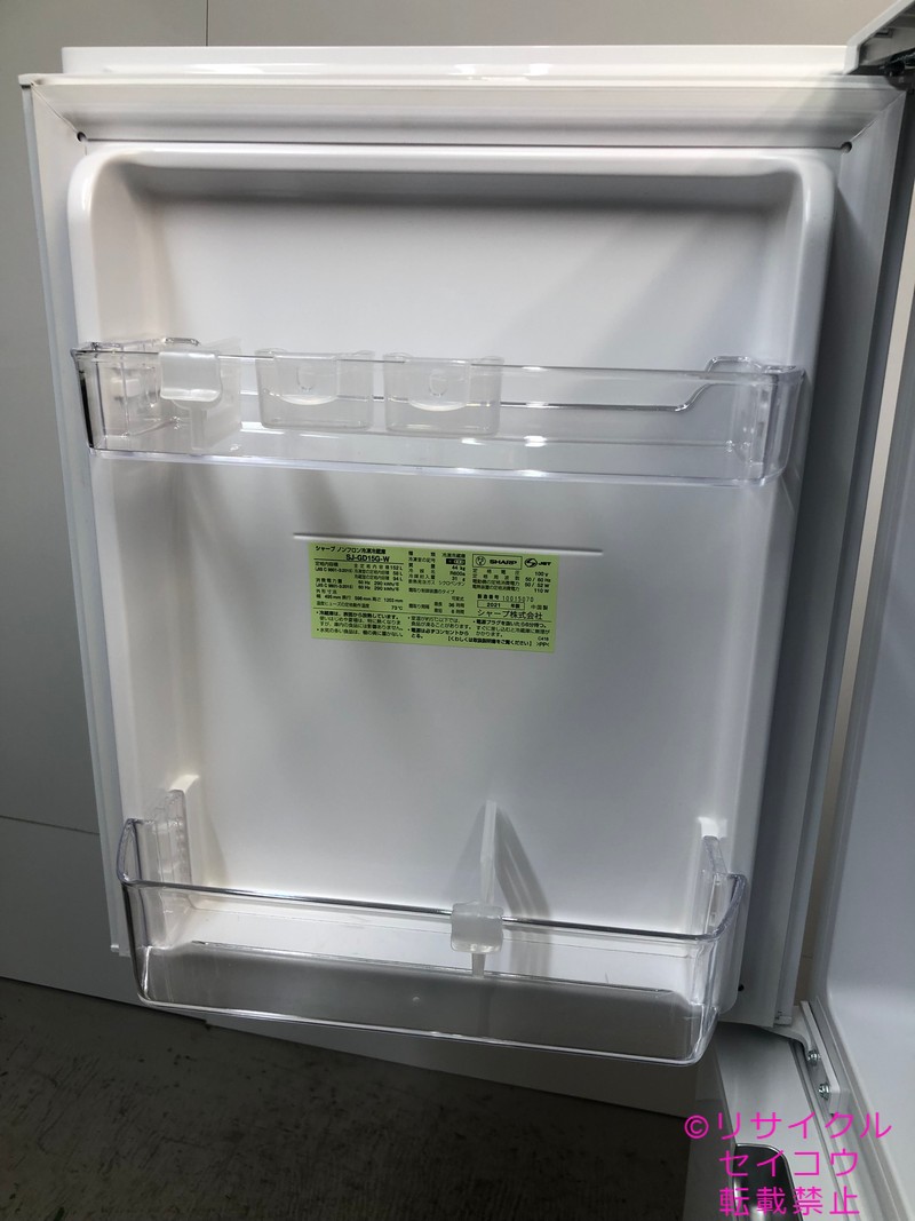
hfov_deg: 49.7
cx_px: 458
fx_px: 987
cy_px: 610
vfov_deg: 63.4
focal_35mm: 28
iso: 25
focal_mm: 4
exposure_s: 1/100
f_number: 1.8
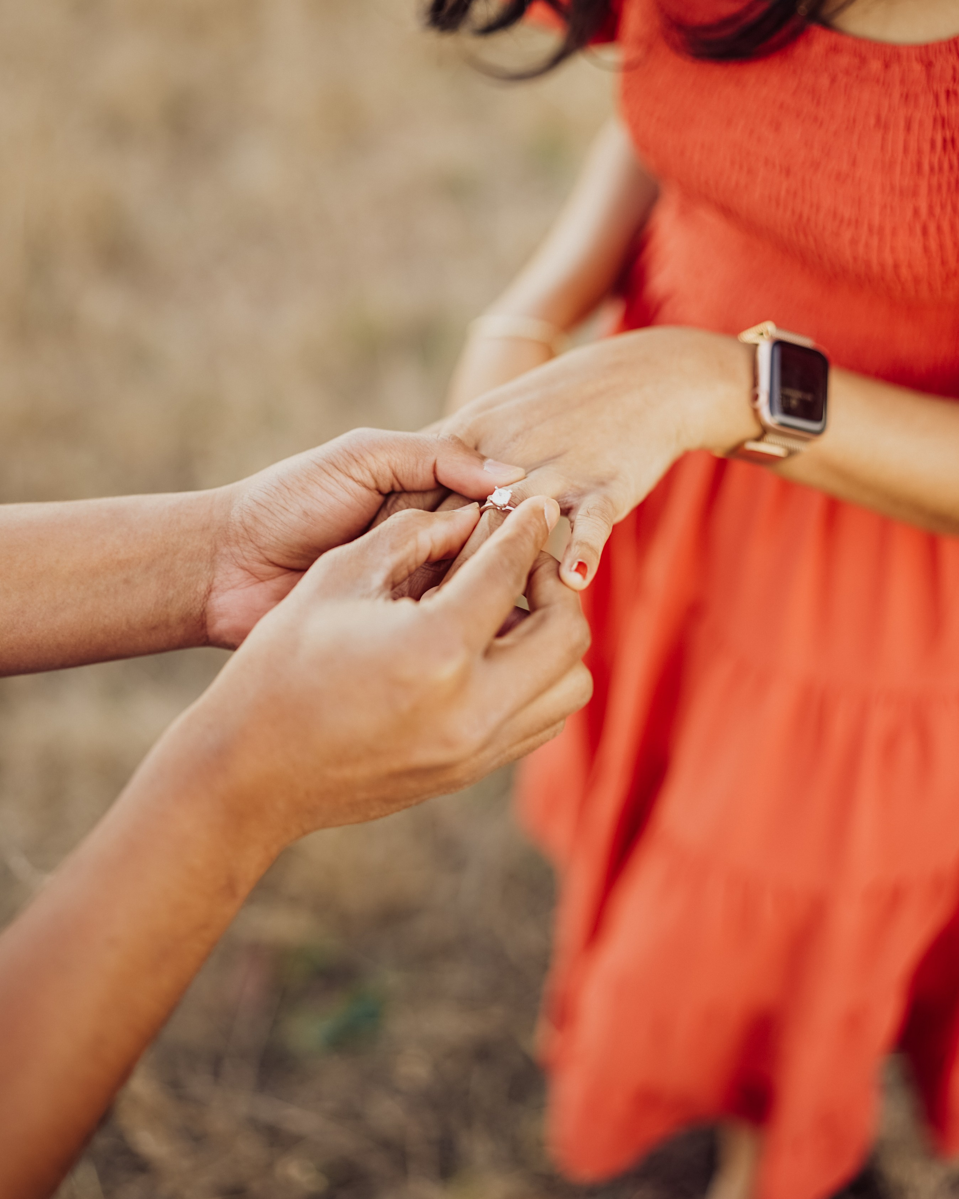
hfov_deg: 37.3
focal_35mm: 40
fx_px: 1419
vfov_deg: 45.7
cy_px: 518
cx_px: 486
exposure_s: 1/160
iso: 50
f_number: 1.6
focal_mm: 35
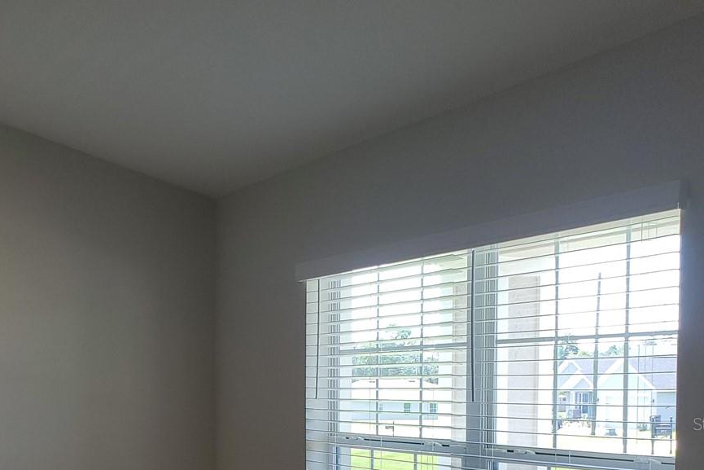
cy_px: 424
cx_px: 119
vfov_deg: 26.1
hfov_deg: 37.8
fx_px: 978
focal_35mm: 50
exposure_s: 1/120
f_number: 2.4
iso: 80
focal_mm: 4.3
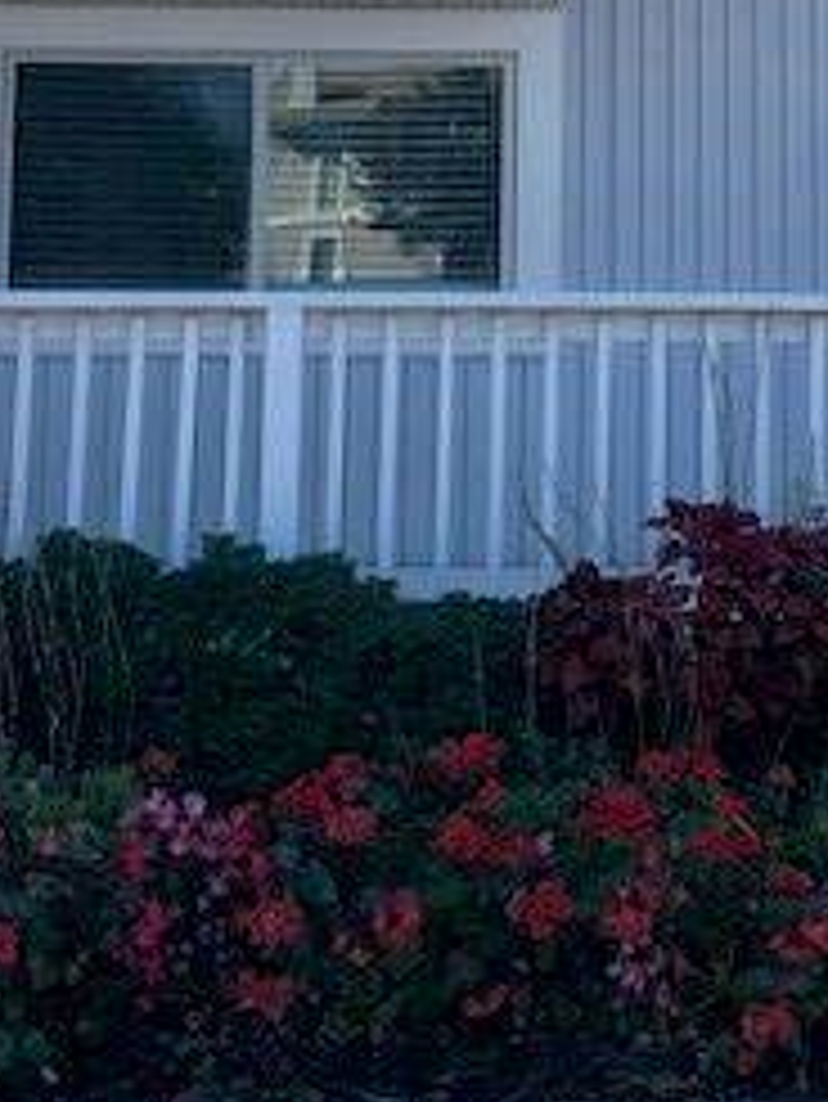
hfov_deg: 20.0
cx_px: 612
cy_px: 49
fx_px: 2326
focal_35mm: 73
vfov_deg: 25.6
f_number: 1.8
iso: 20
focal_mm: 4
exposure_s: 1/684
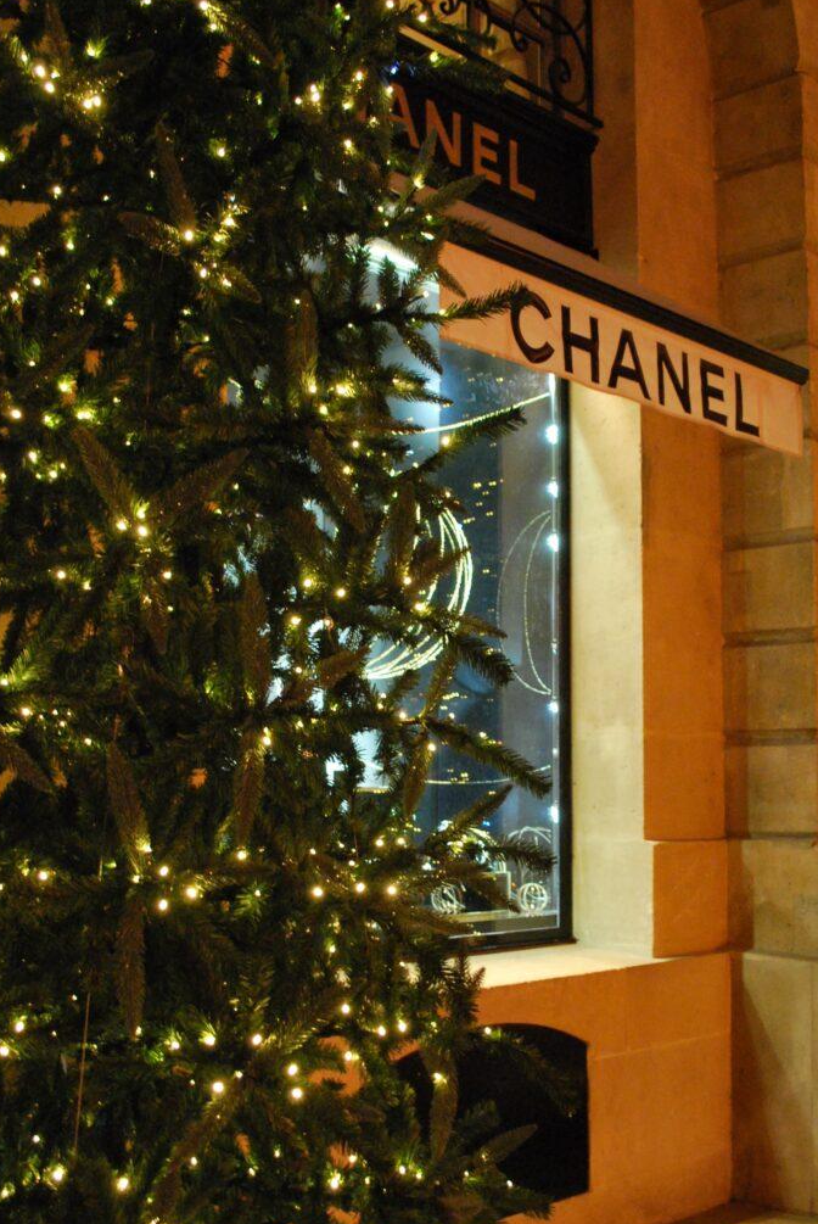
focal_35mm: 43
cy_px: 689
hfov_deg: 31.2
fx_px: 1462
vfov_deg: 45.3
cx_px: 438
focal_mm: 18
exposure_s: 1/30
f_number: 3.5
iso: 1000
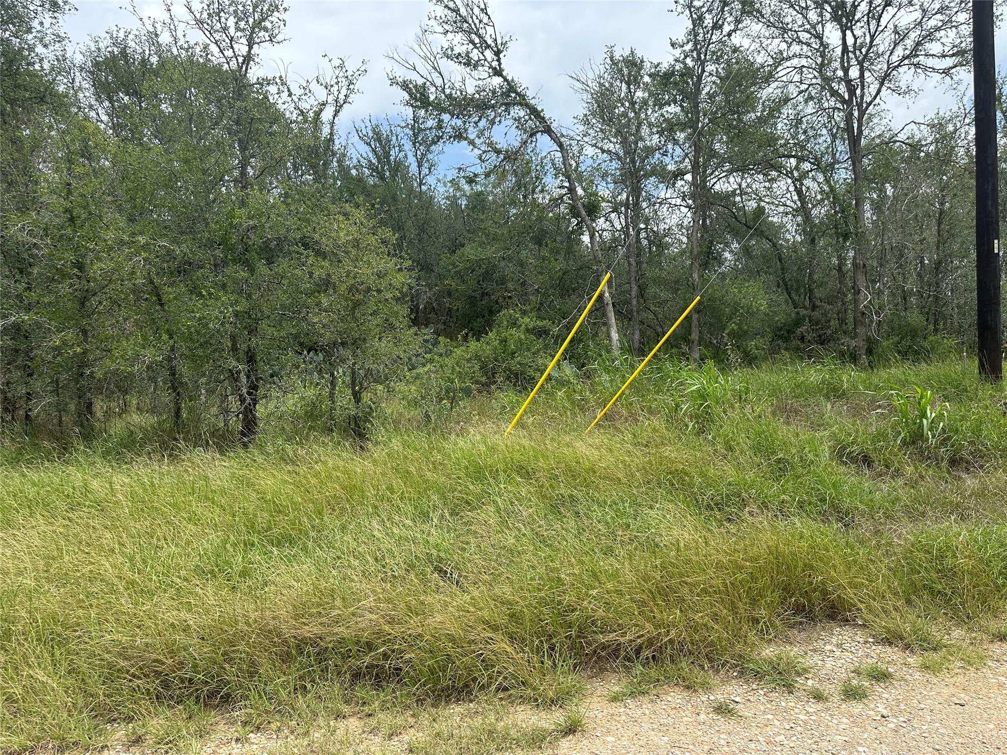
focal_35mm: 24
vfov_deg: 56.8
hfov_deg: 71.6
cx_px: 504
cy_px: 378
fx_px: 698
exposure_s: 1/3058
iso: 80
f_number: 1.78
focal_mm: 6.86
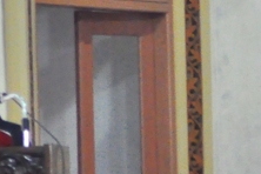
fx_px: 3958
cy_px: 141
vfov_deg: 2.5
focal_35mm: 546
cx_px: 415
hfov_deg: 3.8
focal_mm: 70
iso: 3200
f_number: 4.5
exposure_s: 1/40
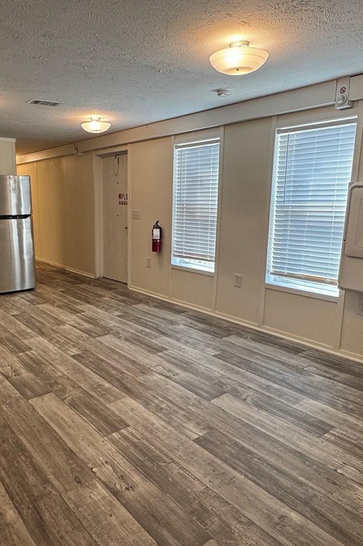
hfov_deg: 48.9
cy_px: 275
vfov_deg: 69.4
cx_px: 131
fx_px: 393
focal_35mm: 26
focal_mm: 2.22
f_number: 2.2
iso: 100
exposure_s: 1/120
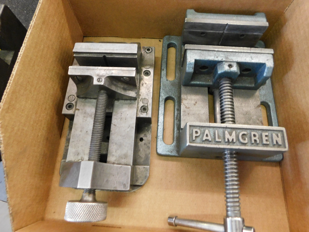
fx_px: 205
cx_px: 154
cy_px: 116
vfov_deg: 58.9
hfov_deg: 73.9
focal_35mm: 23
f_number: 3
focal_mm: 4
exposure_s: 1/13
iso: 400
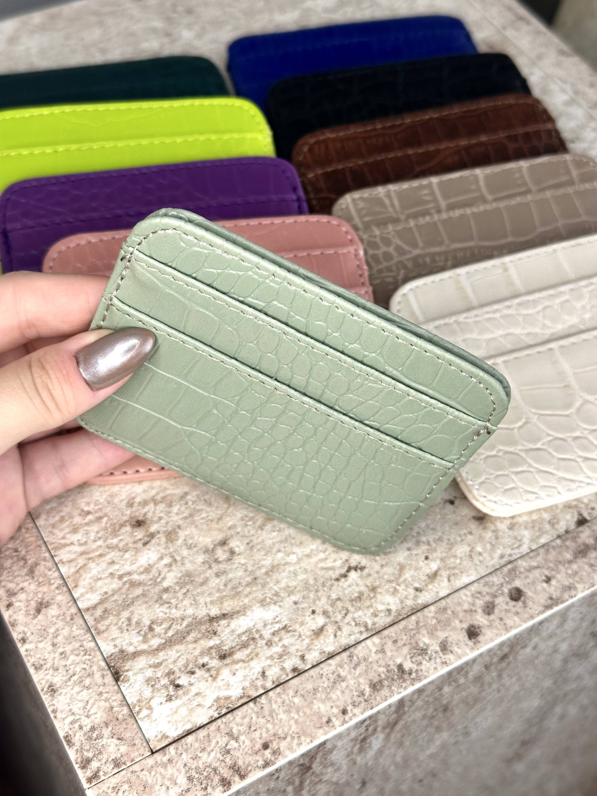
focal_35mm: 48
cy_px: 398
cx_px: 298
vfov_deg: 39.7
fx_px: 1104
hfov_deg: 30.3
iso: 100
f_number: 1.78
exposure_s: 1/100
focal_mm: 6.86
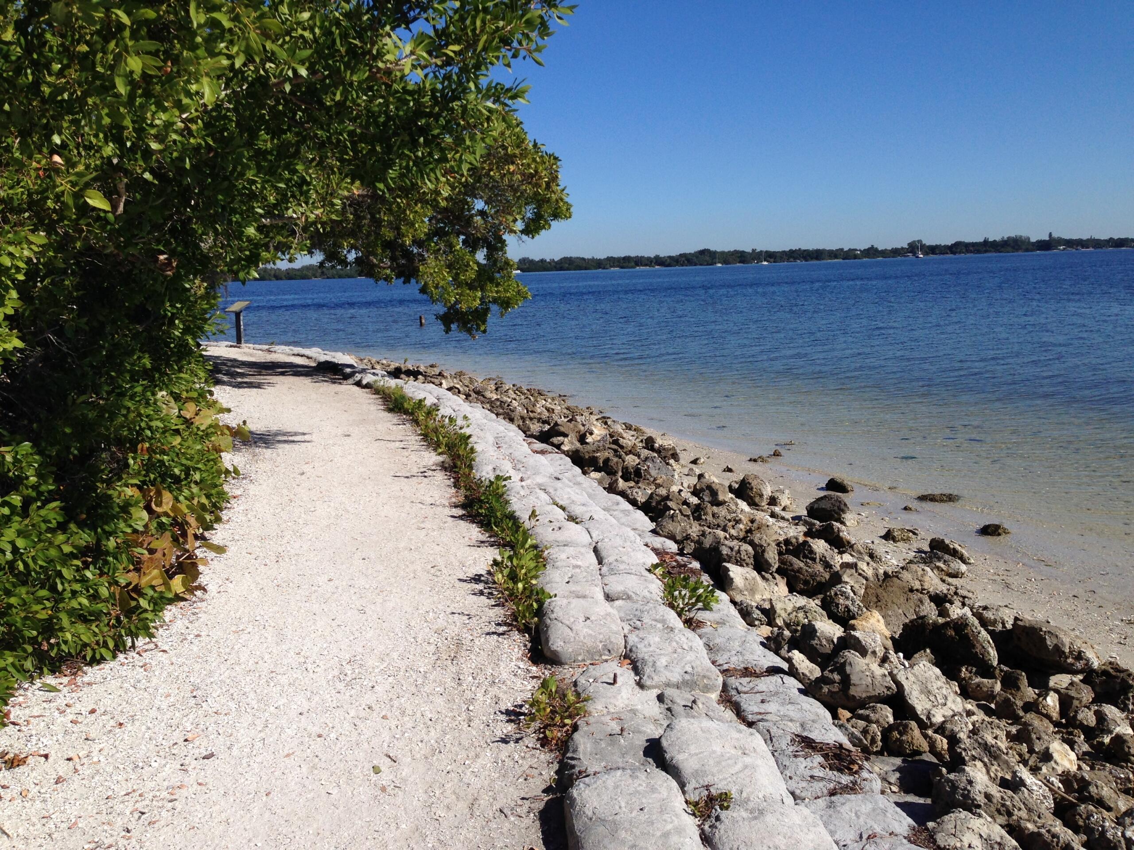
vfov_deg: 42.9
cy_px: 425
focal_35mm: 33
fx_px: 1081
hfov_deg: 55.4
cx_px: 567
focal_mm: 4.12
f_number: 2.4
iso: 50
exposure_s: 1/2710
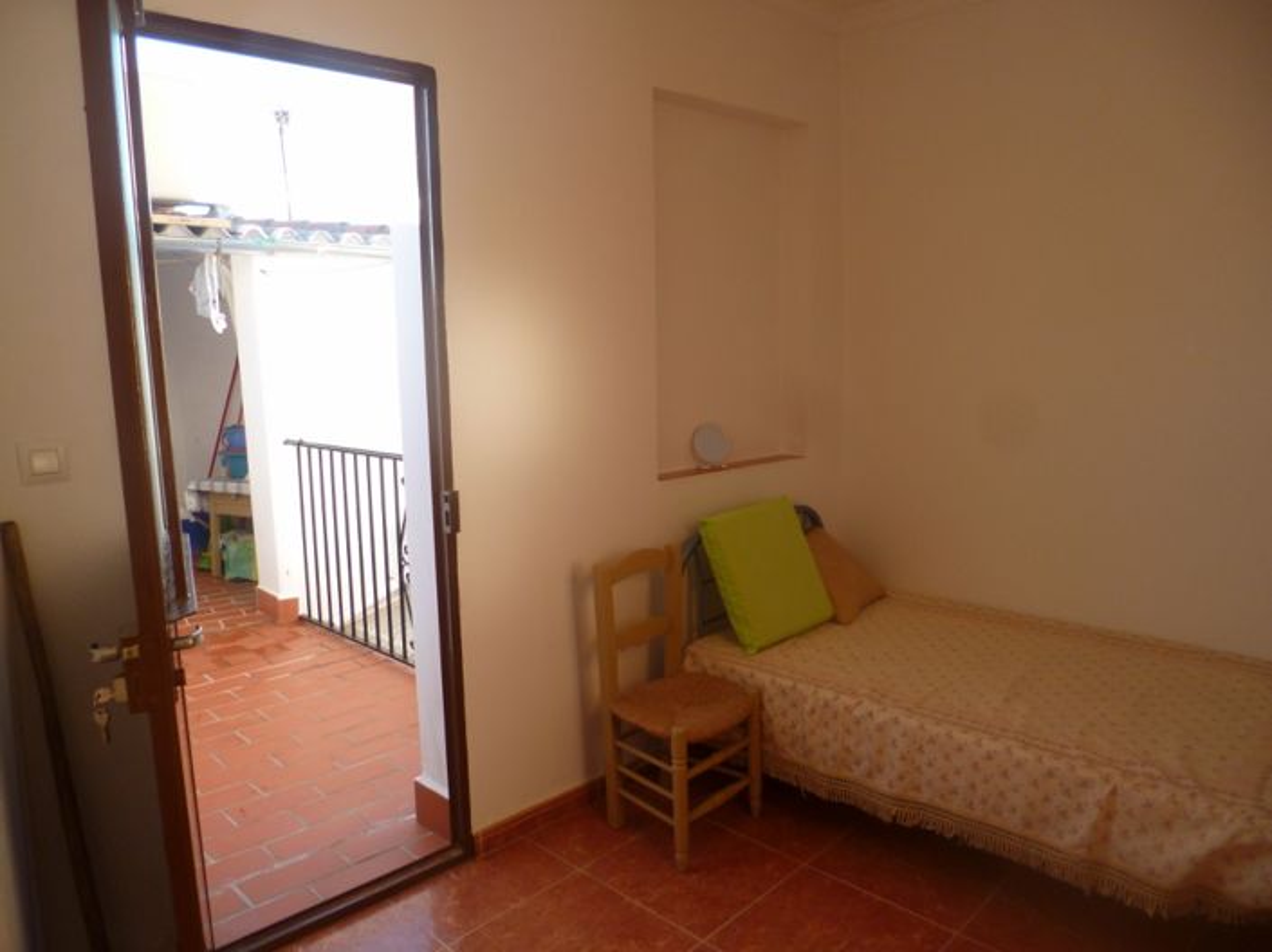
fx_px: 881
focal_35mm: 24
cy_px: 476
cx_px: 636
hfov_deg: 71.6
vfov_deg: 56.8
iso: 100
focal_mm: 4.3
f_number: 2.5
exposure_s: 1/125
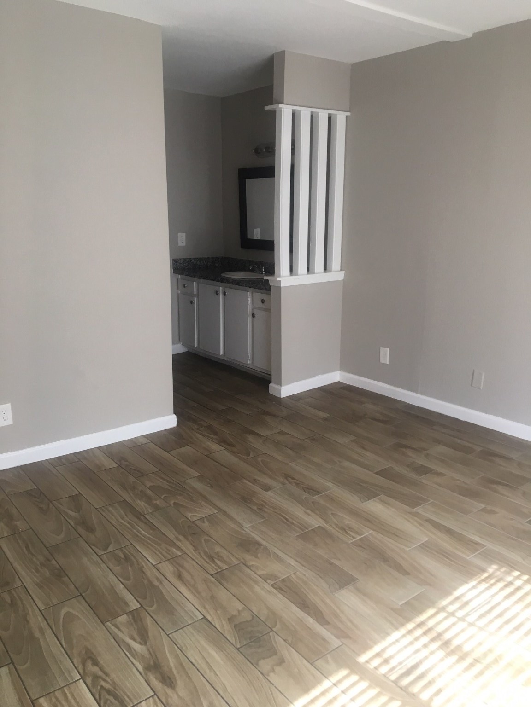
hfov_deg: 48.2
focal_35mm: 29
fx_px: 593
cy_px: 354
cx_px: 266
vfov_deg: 61.7
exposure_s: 1/30
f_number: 2.2
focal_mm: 4.15
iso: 50
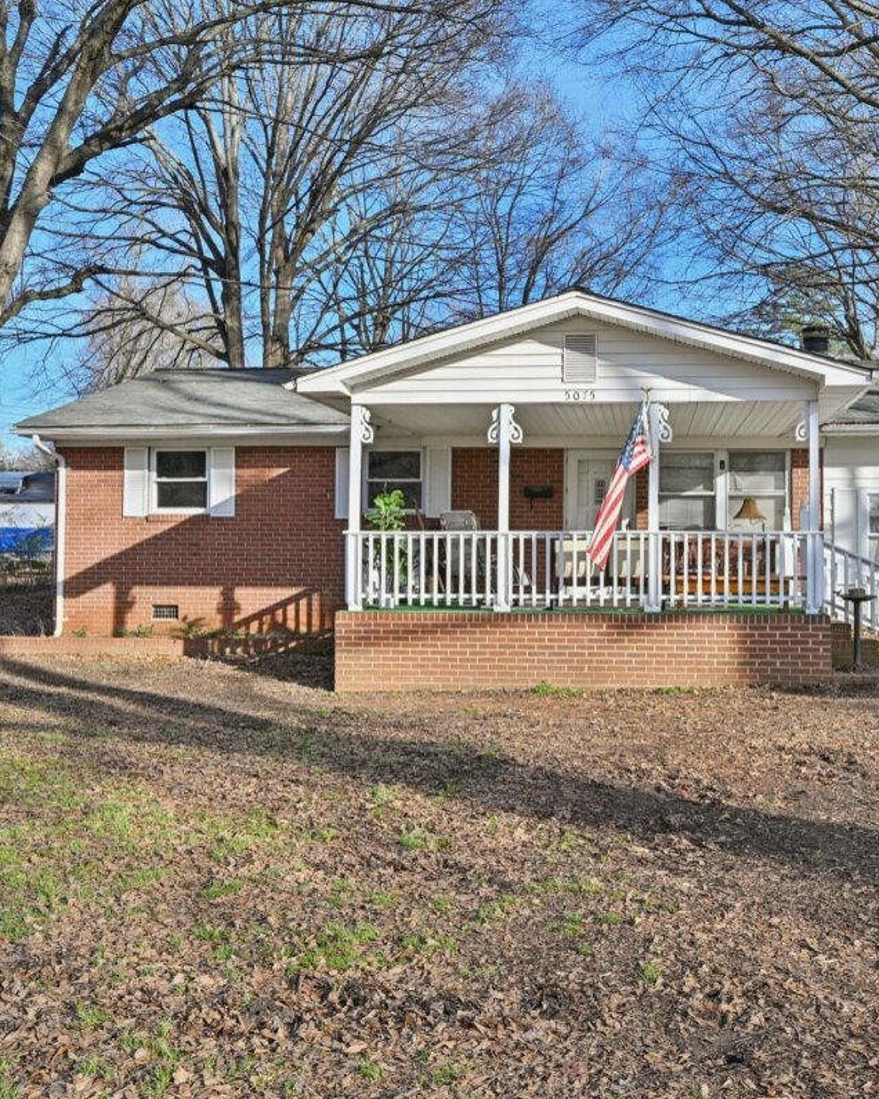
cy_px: 550
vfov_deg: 52.8
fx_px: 1106
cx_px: 551
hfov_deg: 43.0
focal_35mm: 34
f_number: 8
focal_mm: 24
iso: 100
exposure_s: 1/250
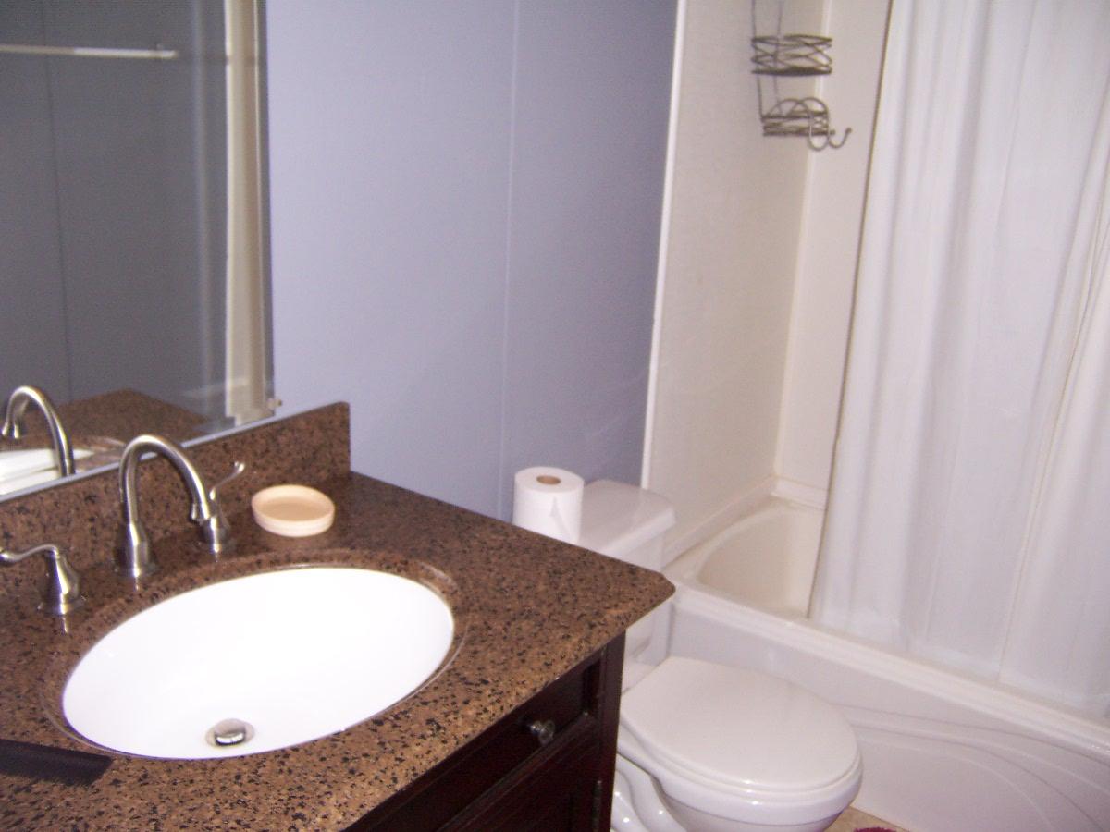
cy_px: 416
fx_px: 1058
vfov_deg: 42.9
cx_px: 555
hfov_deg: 55.4
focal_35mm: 33
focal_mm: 5.5
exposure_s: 1/60
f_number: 2.8
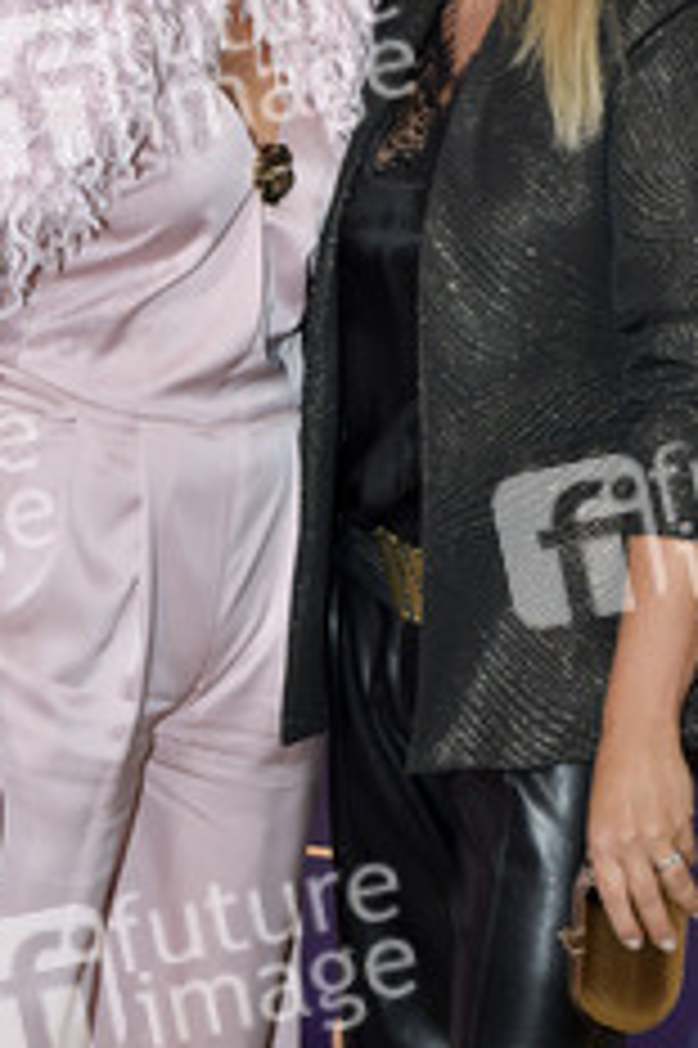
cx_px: 315
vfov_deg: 19.7
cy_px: 297
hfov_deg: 13.3
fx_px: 3000
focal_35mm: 103
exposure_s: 1/250
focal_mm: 60
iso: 1250
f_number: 6.3
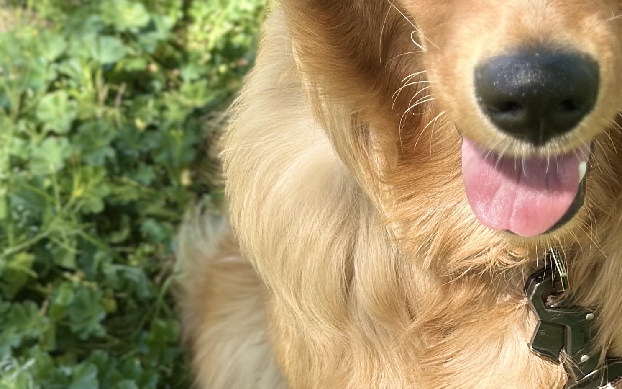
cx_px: 535
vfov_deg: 9.4
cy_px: -25
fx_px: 2339
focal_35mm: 138
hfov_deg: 15.0
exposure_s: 1/1171
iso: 80
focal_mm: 6.86
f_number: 1.78
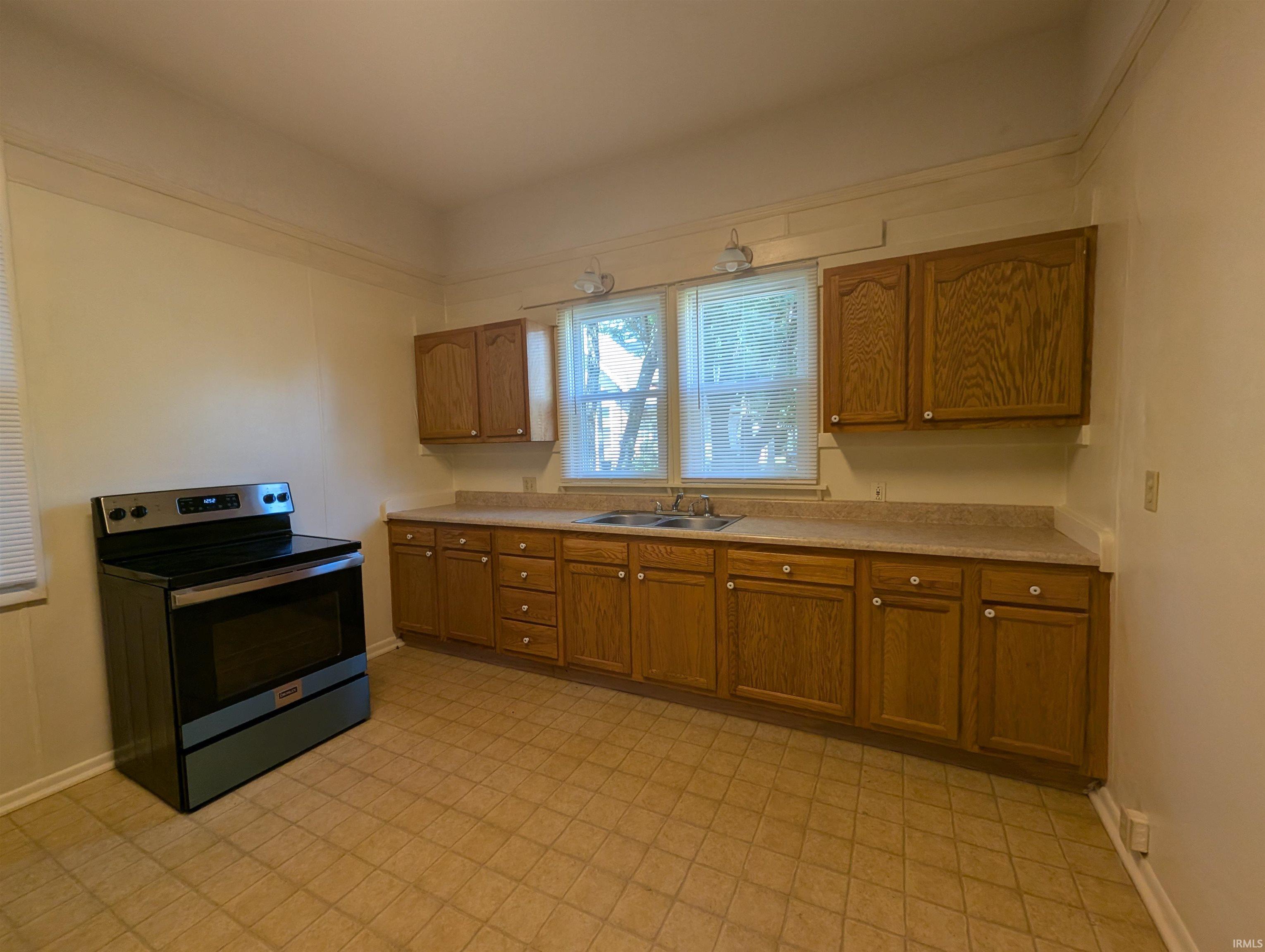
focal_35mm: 13
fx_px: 476
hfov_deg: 106.1
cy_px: 476
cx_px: 632
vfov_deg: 90.1
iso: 102
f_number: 2.2
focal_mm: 1.95
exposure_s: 1/92.4
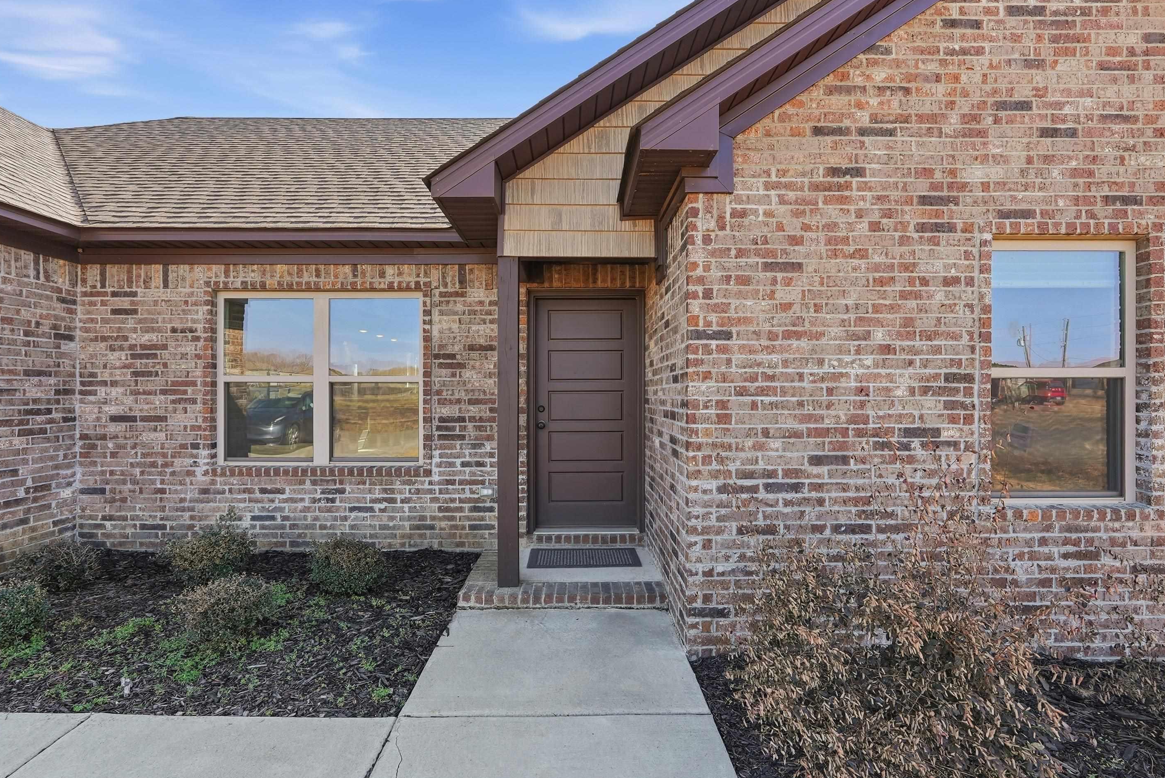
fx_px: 550
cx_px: 581
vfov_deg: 70.5
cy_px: 372
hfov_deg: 93.2
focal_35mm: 17
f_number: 9
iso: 250
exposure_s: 1/320
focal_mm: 16
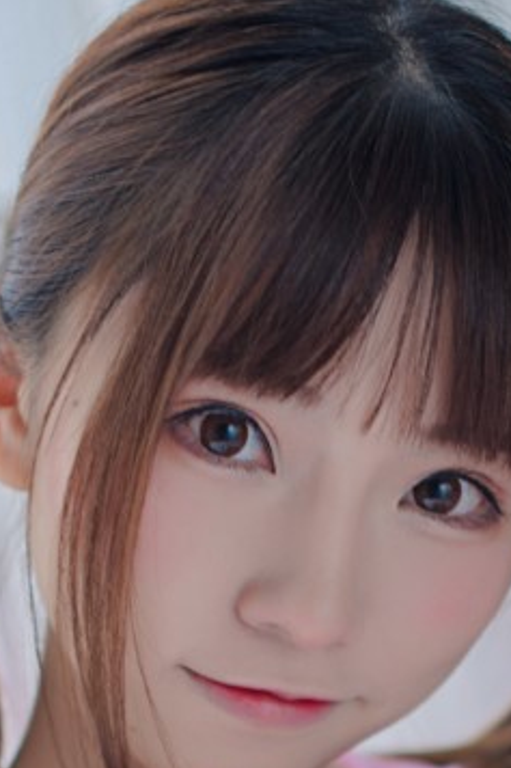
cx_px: 276
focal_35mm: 158
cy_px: 1070
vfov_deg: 12.5
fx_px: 3367
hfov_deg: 8.7
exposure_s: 1/100
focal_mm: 50
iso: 200
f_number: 2
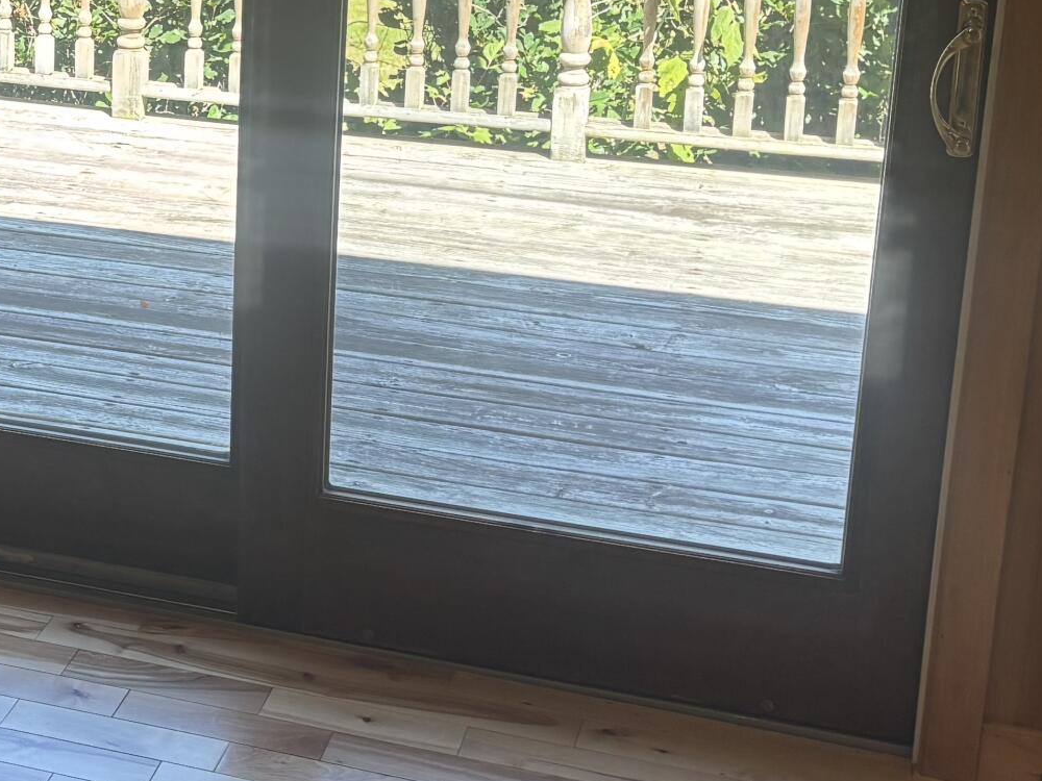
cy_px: 135
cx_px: -117
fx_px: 2348
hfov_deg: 23.4
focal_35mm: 78
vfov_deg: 18.7
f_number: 1.6
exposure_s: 1/120
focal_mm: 5.96
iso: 80
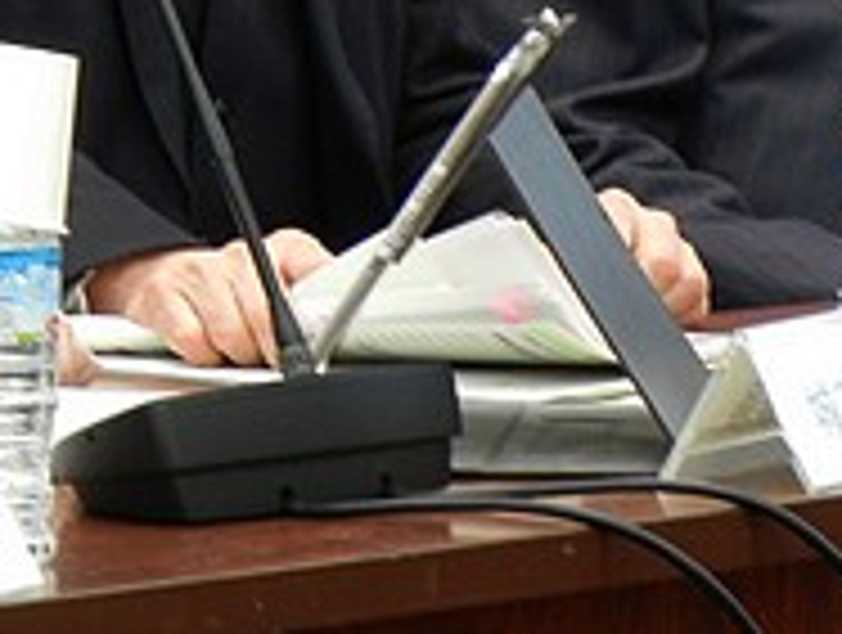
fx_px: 19082
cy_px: -252
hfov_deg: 2.5
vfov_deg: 1.9
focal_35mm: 783
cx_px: 108
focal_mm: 47.2
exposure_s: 1/13.4
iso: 400
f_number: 5.1
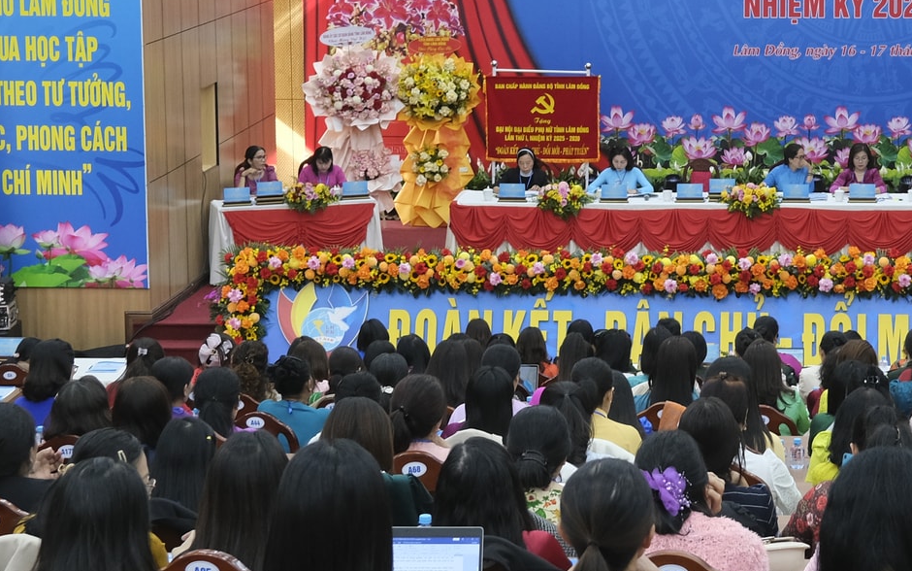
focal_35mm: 77
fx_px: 1914
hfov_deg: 26.3
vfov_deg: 16.8
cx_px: 727
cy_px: 127
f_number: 4
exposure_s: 1/100
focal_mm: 24.7
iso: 1250
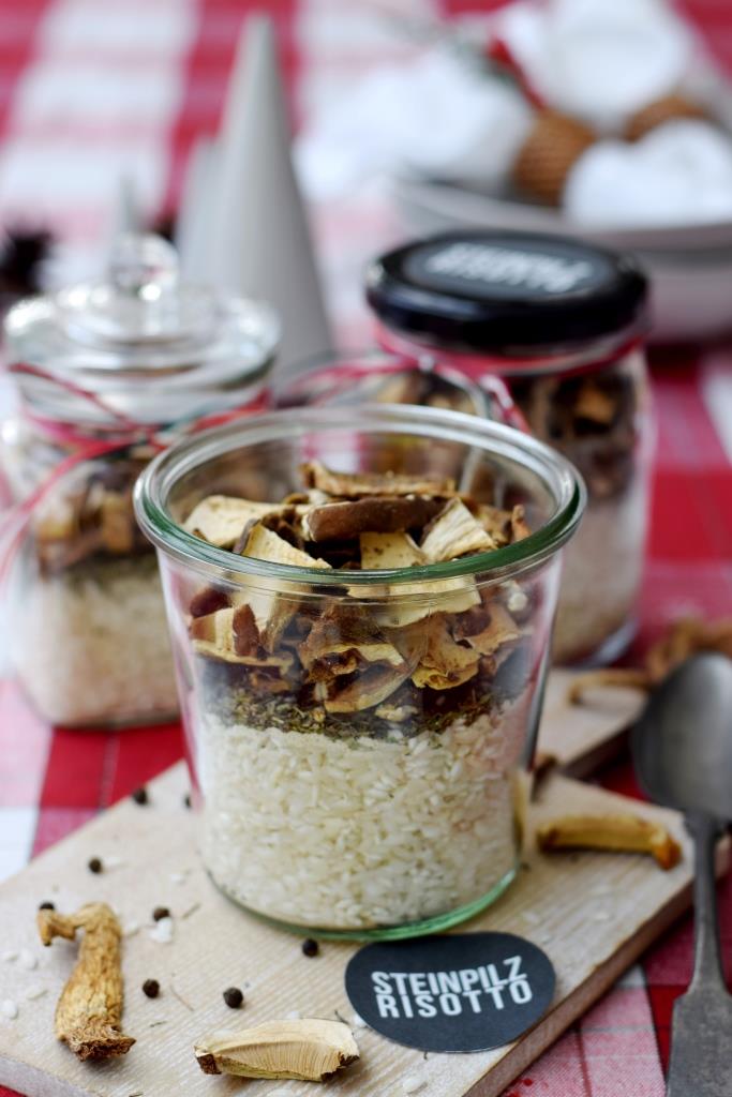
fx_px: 2287
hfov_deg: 18.2
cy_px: 548
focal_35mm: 75
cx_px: 366
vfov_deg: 27.0
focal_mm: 50
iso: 125
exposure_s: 1/50
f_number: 3.5
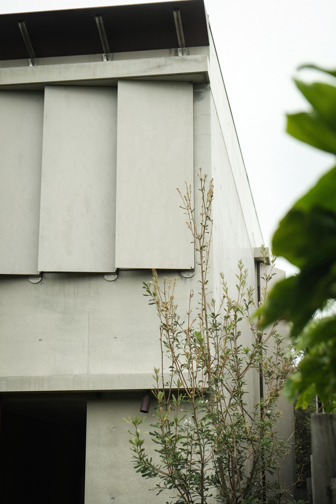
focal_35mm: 64
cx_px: 168
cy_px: 252
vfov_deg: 31.4
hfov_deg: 21.2
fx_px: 896
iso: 200
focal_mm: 42.5
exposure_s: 1/400
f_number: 4
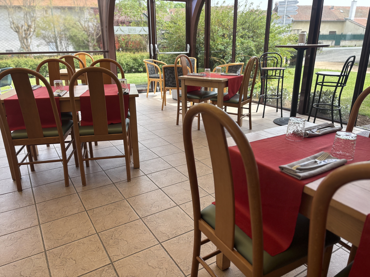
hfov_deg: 67.3
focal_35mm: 26
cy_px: 138
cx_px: 185
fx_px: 278
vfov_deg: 53.1
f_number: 1.6
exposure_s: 1/403
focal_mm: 5.96
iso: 50
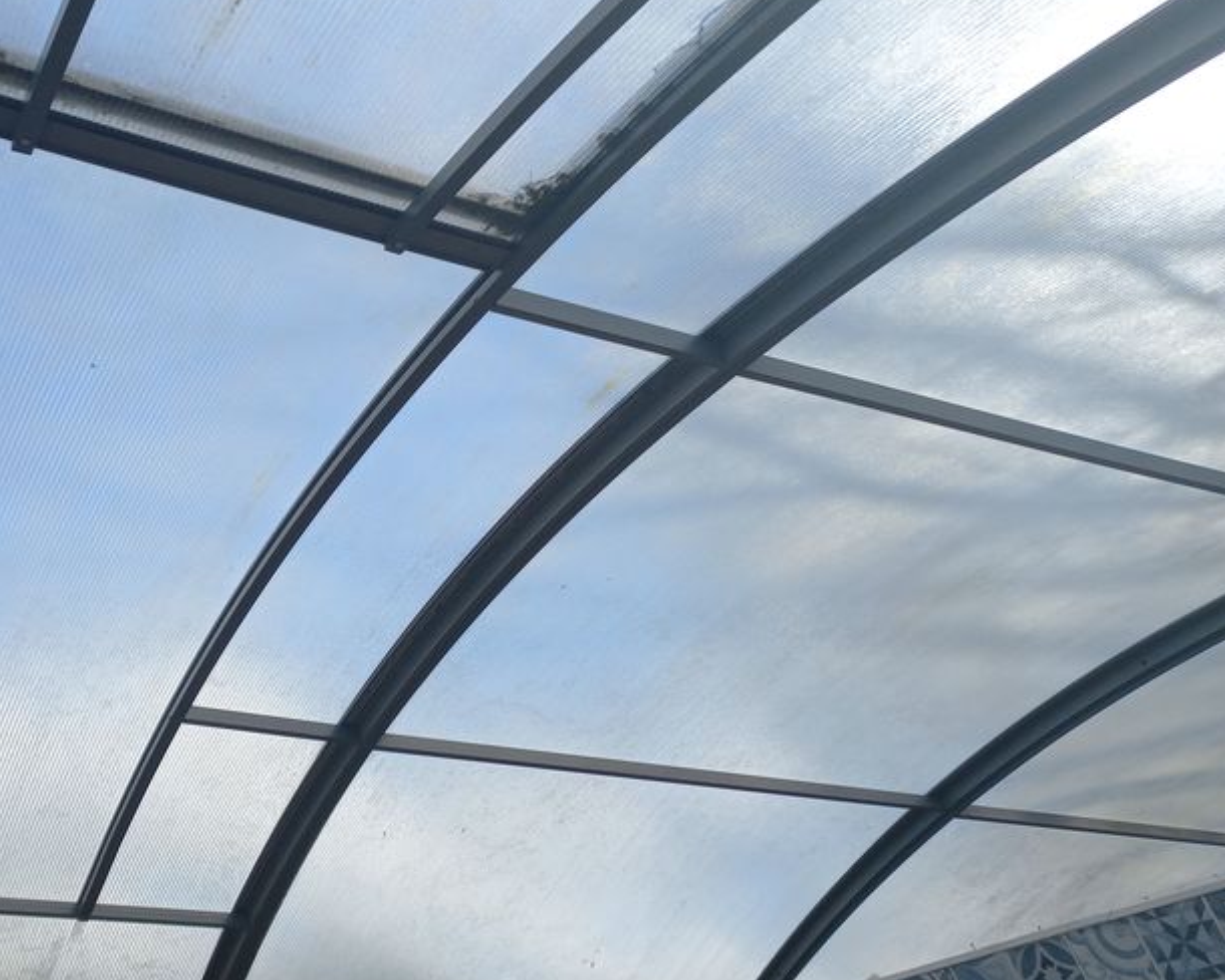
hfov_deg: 43.8
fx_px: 1450
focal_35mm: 40
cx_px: 261
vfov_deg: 37.1
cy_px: 629
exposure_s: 1/479
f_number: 1.8
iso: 25
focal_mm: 4.6
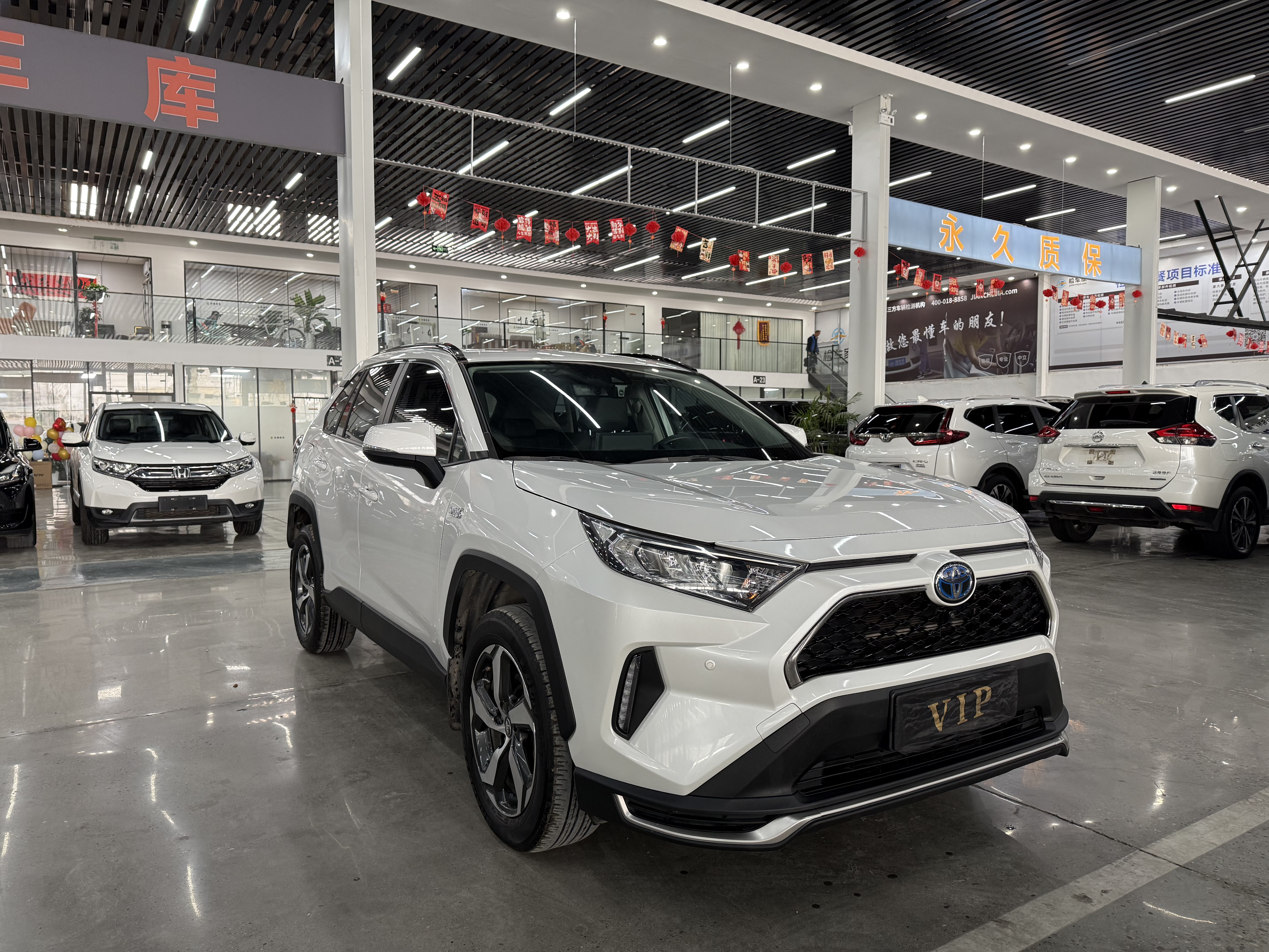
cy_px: 476
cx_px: 634
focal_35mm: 24
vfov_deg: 56.8
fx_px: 880
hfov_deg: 71.6
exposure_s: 1/100
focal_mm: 6.76
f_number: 1.78
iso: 160
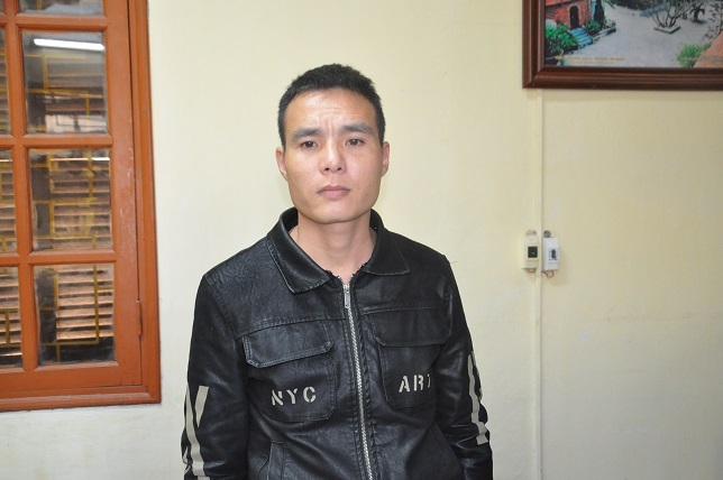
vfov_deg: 35.4
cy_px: 240
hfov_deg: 51.3
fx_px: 752
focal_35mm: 38
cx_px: 362
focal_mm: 25
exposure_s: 1/60
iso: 2500
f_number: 5.6
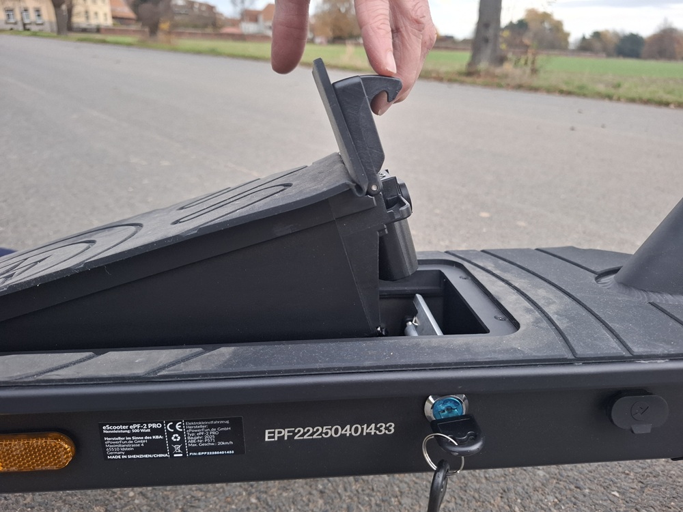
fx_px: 454
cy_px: 256
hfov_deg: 73.9
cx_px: 342
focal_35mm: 23
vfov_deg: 58.9
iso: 80
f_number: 1.8
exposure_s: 1/100
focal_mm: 5.54
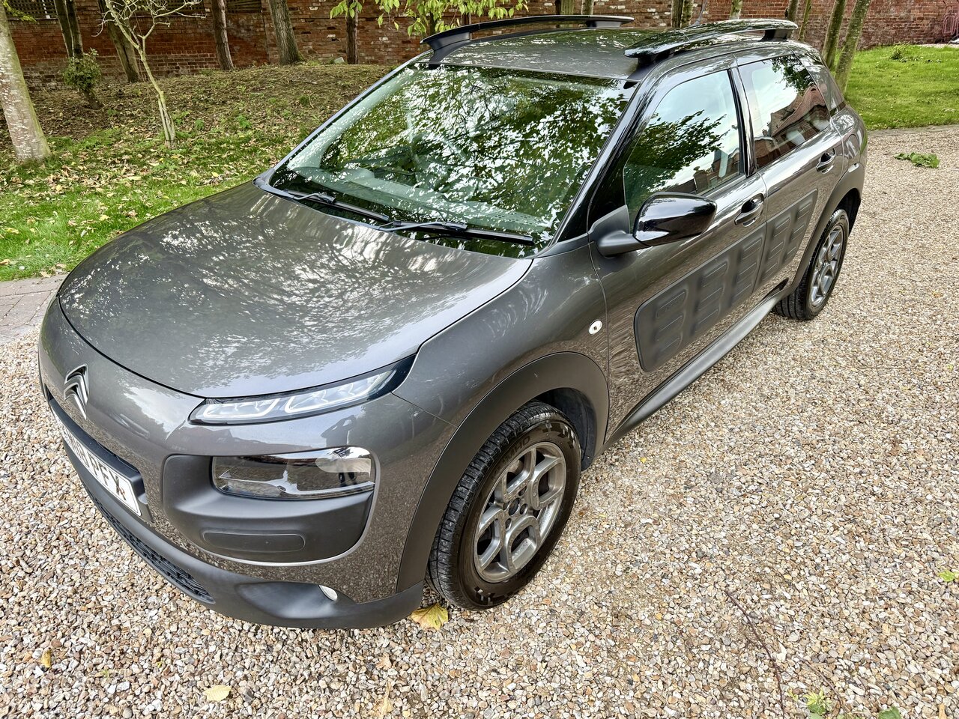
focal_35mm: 24
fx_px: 665
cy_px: 360
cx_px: 480
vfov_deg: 56.8
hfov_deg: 71.6
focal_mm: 6.76
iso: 160
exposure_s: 1/121
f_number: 1.78
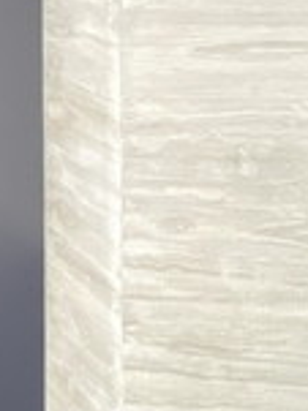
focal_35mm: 69
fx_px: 820
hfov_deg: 18.7
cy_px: -101
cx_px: -161
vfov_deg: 25.0
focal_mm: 1.54
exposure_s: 1/122
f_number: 2.4
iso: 125
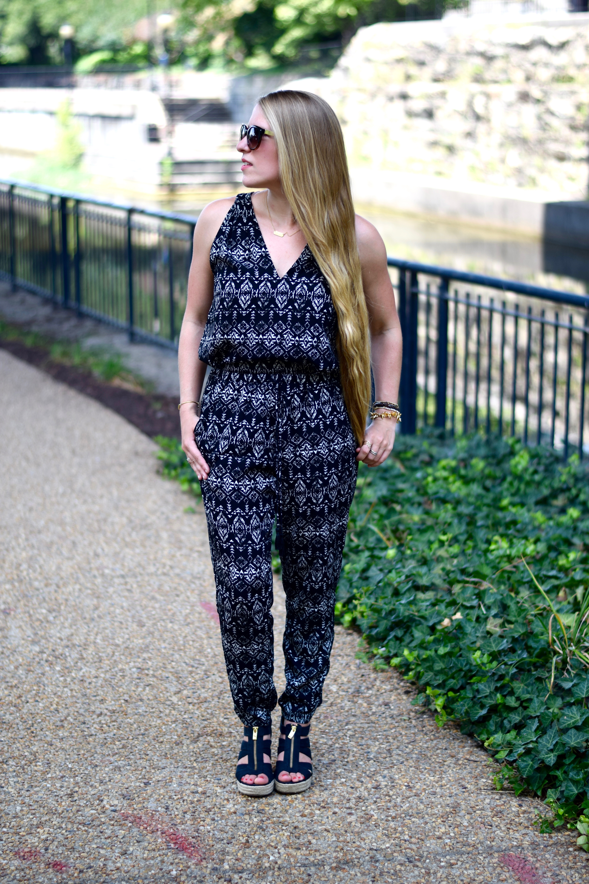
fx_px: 1840
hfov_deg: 18.2
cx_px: 294
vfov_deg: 27.0
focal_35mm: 75
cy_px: 442
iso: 100
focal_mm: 50
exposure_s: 1/800
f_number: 1.8
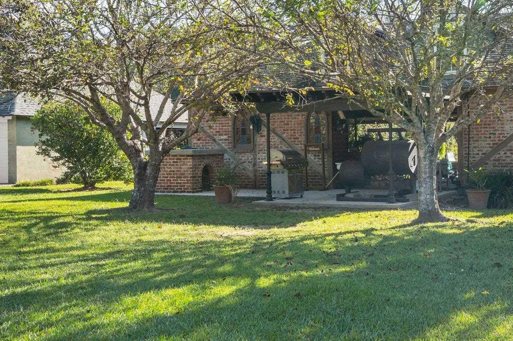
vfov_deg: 25.4
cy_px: 133
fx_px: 755
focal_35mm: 53
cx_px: 363
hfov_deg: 36.9
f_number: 10
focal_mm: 30
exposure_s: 1/250
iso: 320
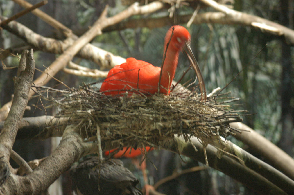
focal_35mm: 150
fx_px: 1224
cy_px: 98
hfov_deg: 13.7
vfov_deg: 9.1
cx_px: 147
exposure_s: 1/20
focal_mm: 100
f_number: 4.5
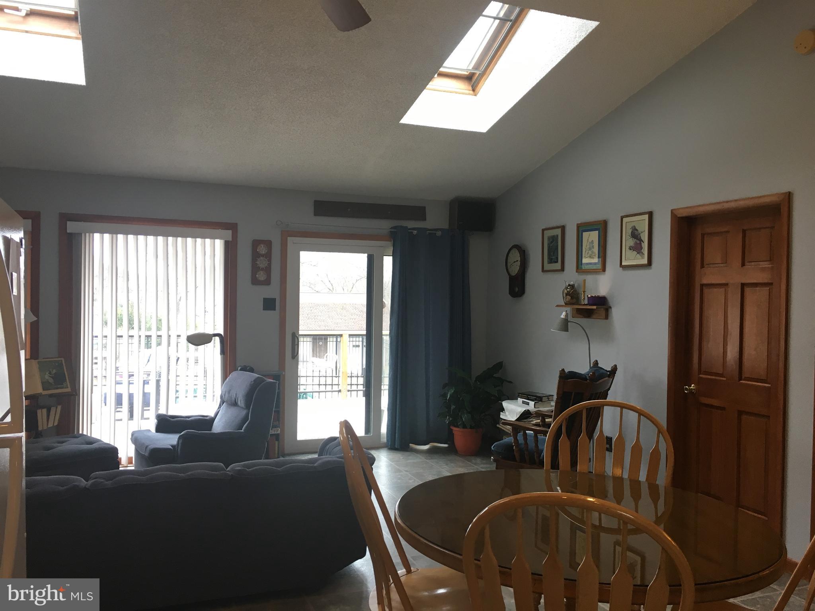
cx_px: 408
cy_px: 306
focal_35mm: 29
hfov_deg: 61.7
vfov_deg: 48.2
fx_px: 683
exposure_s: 1/30
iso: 50
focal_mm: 4.15
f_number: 2.2
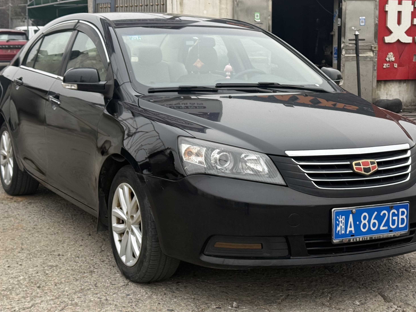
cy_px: 147
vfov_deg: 22.3
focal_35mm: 66
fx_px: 793
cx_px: 234
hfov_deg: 29.4
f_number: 1.78
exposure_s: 1/646
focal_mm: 6.76
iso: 80
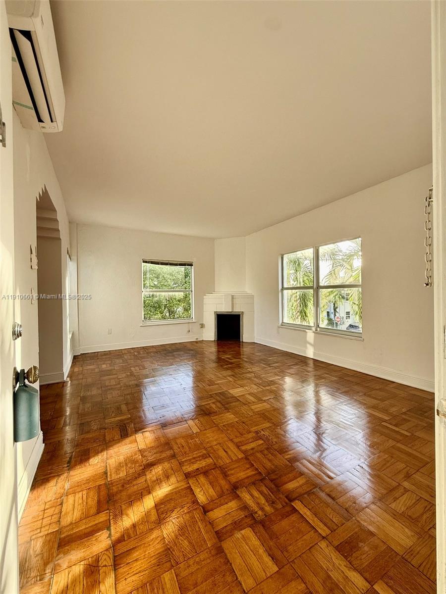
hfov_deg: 85.7
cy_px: 297
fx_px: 241
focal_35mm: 14
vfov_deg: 102.1
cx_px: 223
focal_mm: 2.22
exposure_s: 1/187
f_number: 2.2
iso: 64
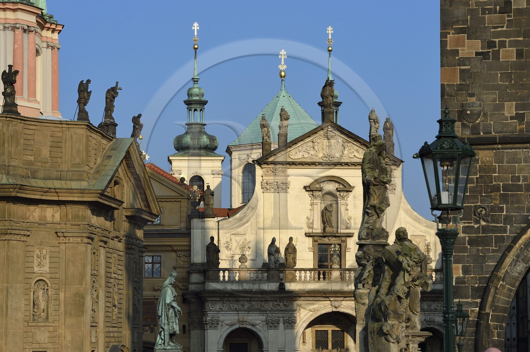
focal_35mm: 110
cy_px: 176
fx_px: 1618
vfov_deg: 12.4
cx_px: 265
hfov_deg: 18.6
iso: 200
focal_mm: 110
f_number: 14
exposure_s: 1/250
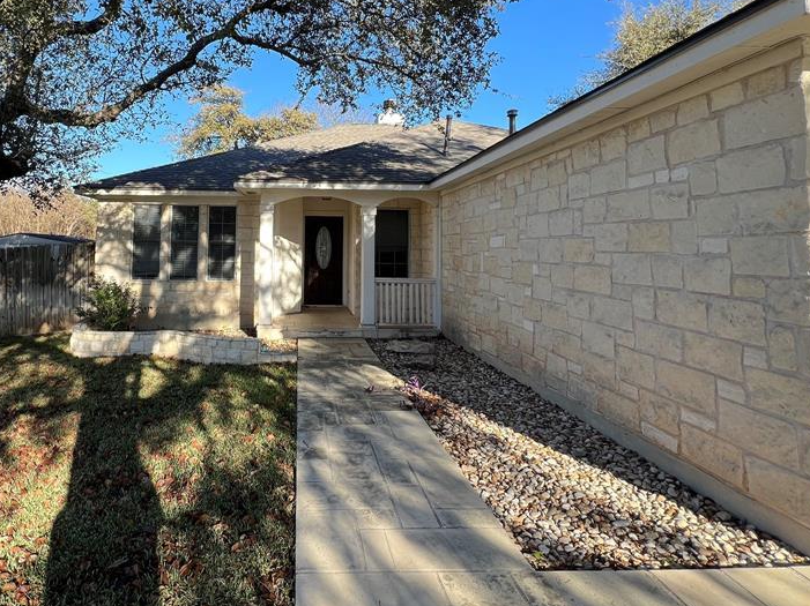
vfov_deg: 67.5
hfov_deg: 83.2
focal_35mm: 19
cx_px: 307
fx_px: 444
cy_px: 224
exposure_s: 1/210
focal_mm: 1.57
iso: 32
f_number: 1.8
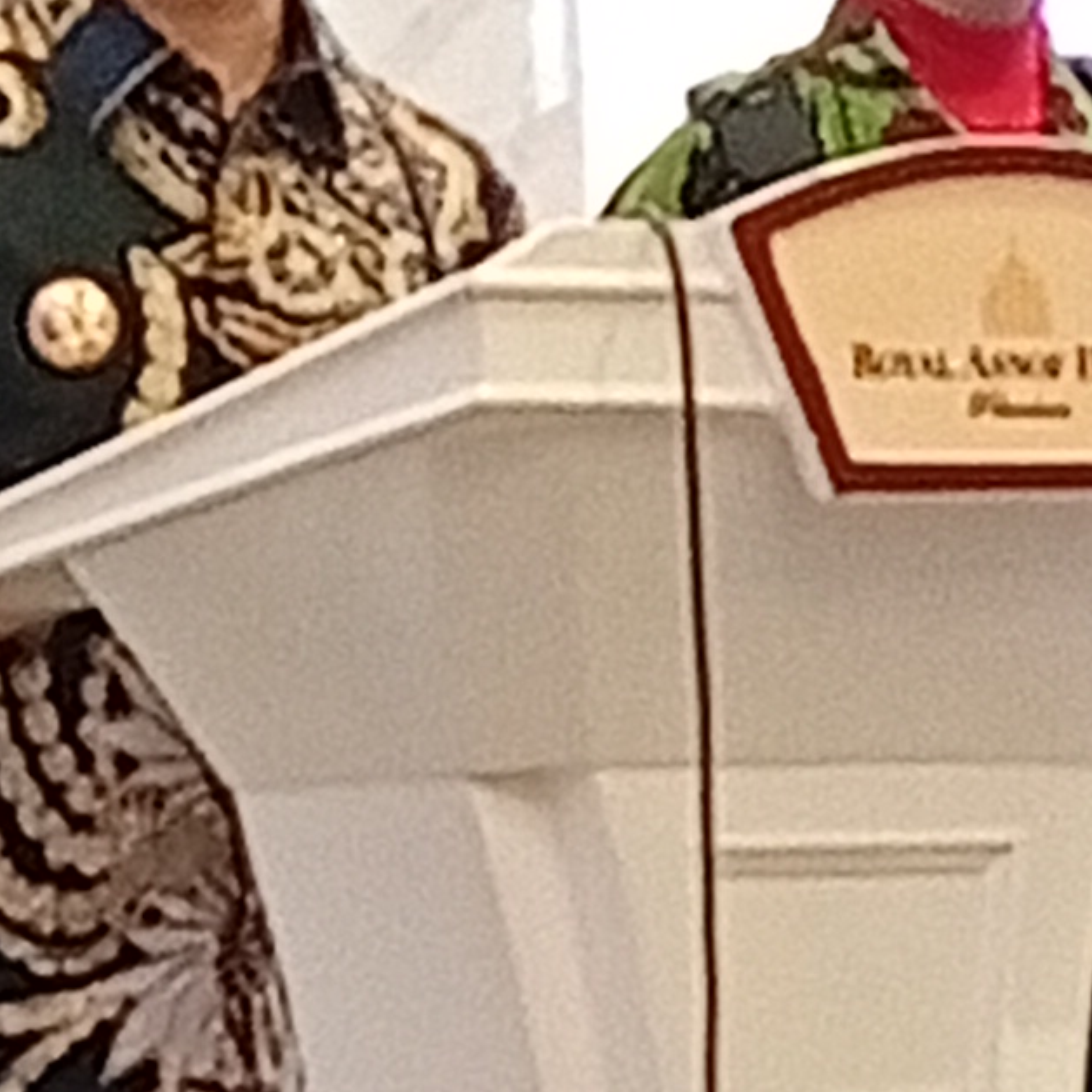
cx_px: 7
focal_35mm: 328
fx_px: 11706
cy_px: 821
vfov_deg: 5.3
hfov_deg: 5.3
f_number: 1.8
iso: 535
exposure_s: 1/20
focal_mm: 3.98
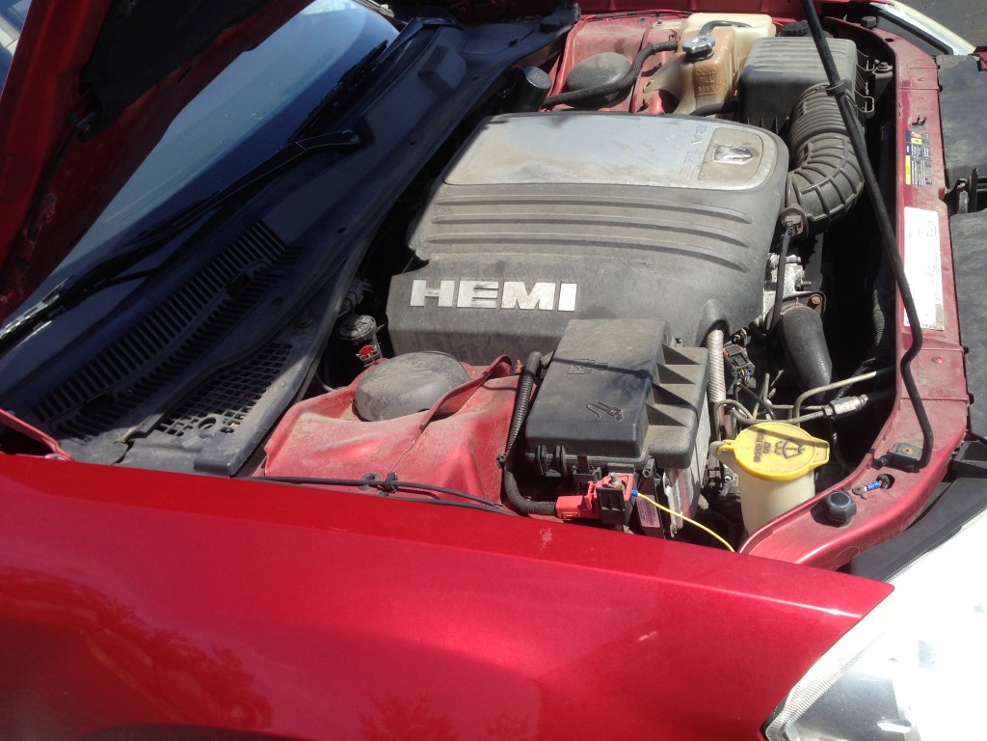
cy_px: 370
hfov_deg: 55.4
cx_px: 494
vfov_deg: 42.9
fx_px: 941
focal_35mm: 33
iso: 50
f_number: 2.4
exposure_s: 1/742
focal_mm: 4.12
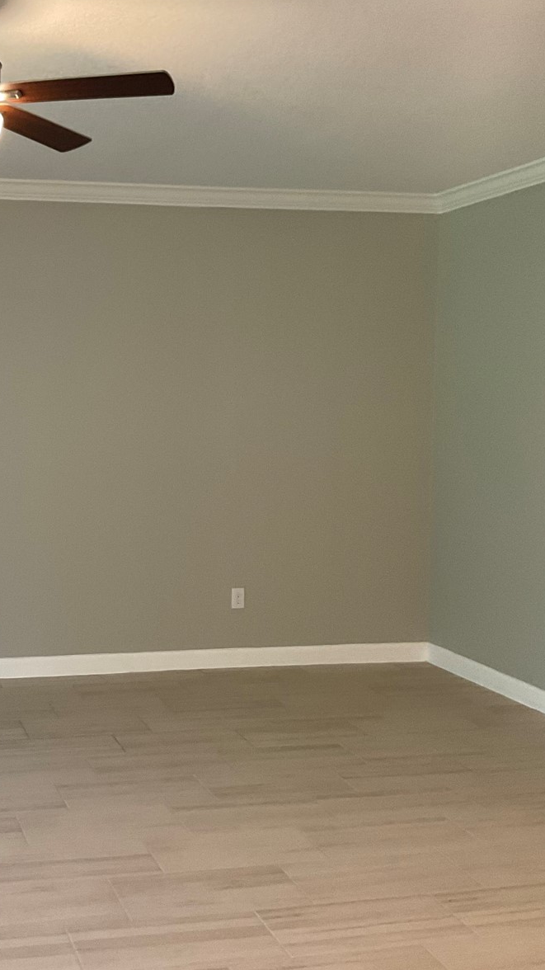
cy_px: 490
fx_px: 1105
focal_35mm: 43
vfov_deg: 47.4
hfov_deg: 26.8
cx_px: 54
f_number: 1.8
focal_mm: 3
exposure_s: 1/60
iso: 80
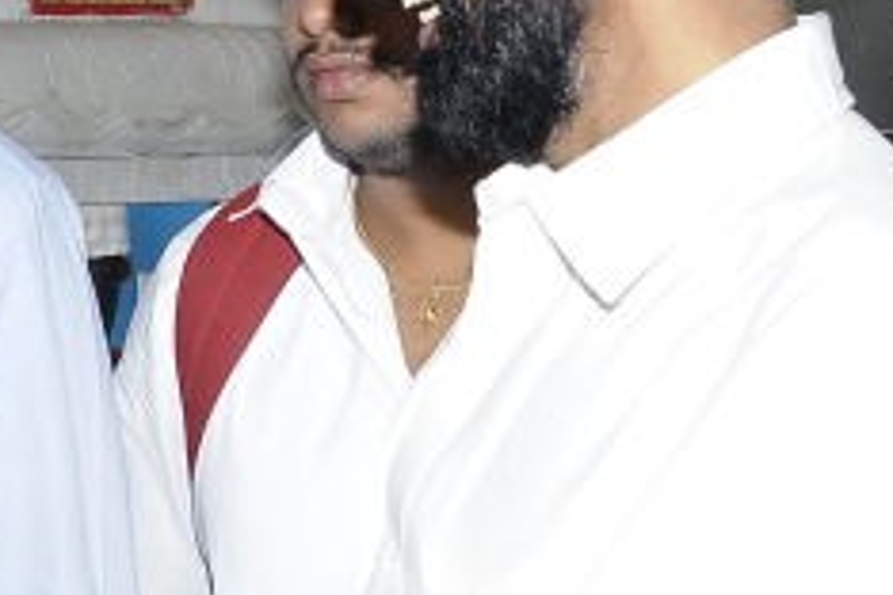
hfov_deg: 16.2
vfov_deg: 11.6
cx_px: -363
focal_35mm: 118
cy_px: 496
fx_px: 2927
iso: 400
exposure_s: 1/125
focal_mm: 18
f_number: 6.3
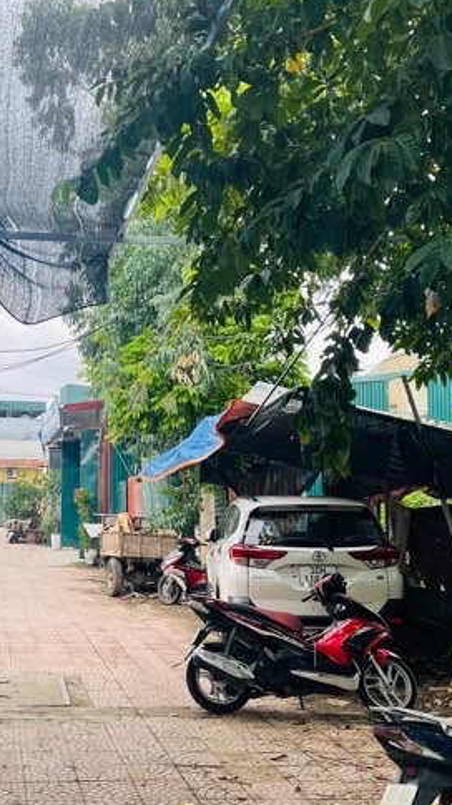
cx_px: 71
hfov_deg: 28.2
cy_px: 427
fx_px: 874
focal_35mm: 41
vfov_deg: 49.4
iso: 32
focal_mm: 5.1
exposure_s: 1/333
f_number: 1.6
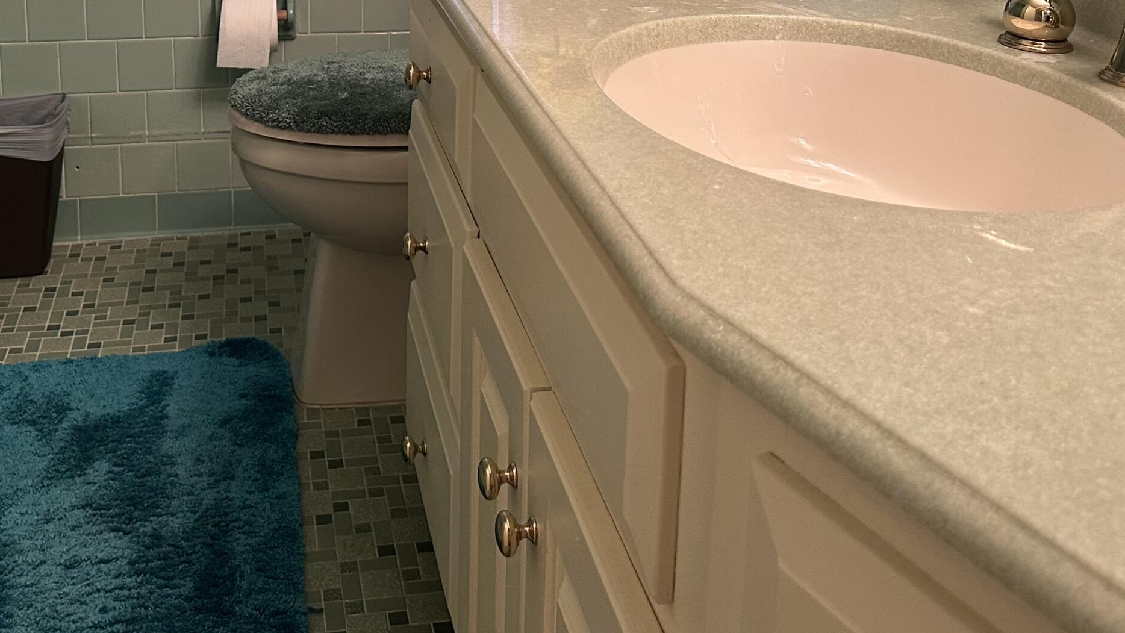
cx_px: 458
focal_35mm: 42
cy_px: -26
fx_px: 1253
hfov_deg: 48.1
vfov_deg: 26.6
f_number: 1.78
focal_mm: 6.86
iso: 320
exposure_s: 1/60
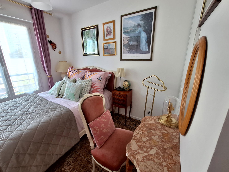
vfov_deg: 85.7
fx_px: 93
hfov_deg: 102.1
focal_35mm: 14
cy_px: 85
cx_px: 112
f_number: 2.2
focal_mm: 1.74
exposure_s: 1/50
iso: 80
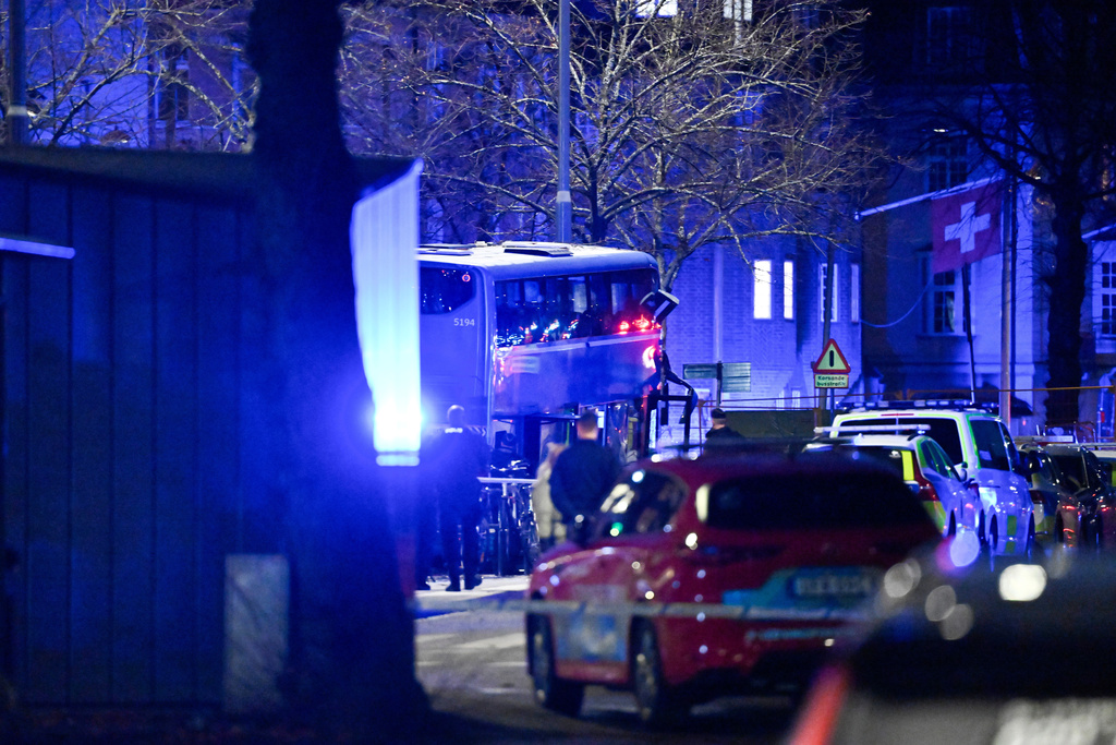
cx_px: 558
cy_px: 372
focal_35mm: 400
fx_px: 12401
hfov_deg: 5.2
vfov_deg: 3.4
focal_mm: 400
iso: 10000
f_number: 4
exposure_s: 1/60
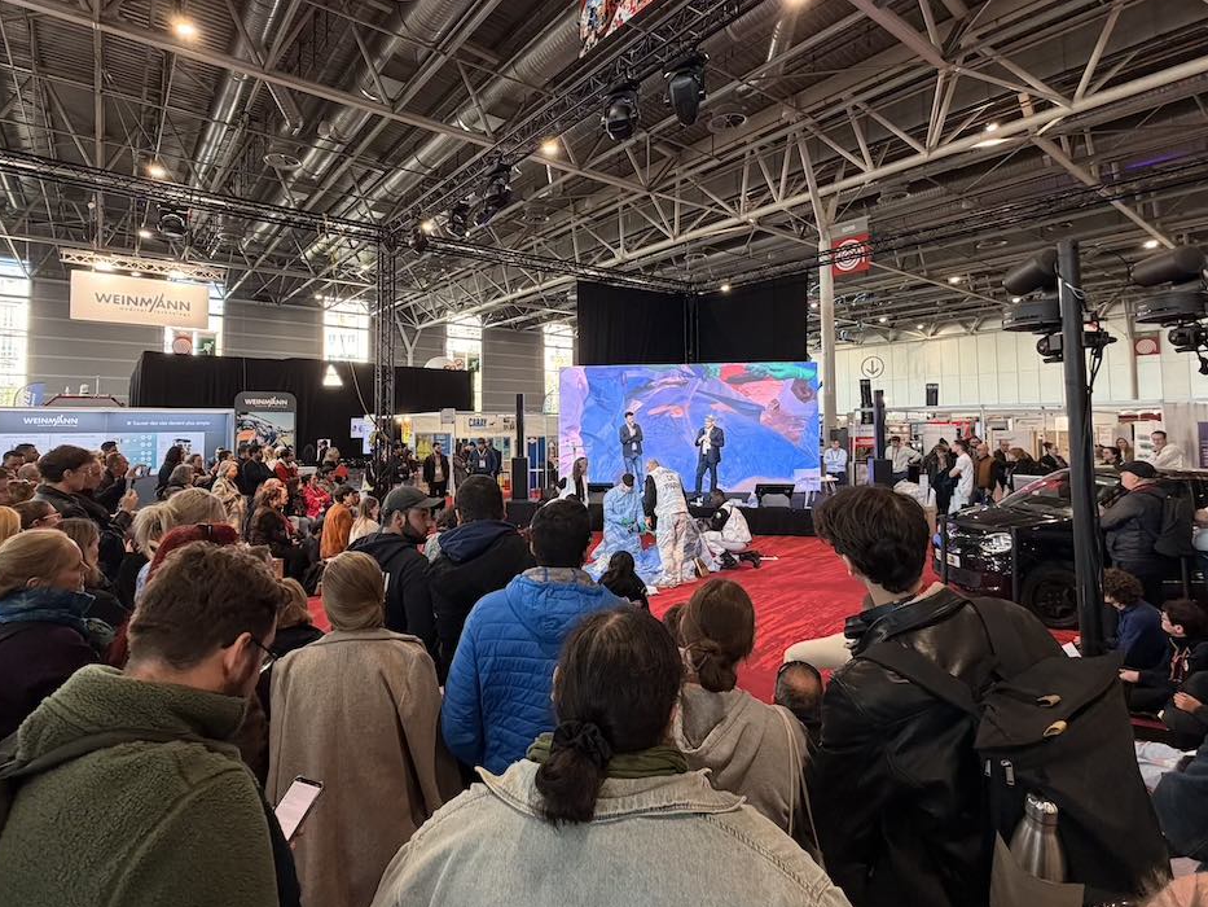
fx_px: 628
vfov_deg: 71.3
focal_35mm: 18
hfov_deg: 87.6
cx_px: 555
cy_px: 396
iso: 200
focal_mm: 2.22
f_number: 2.2
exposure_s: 1/114
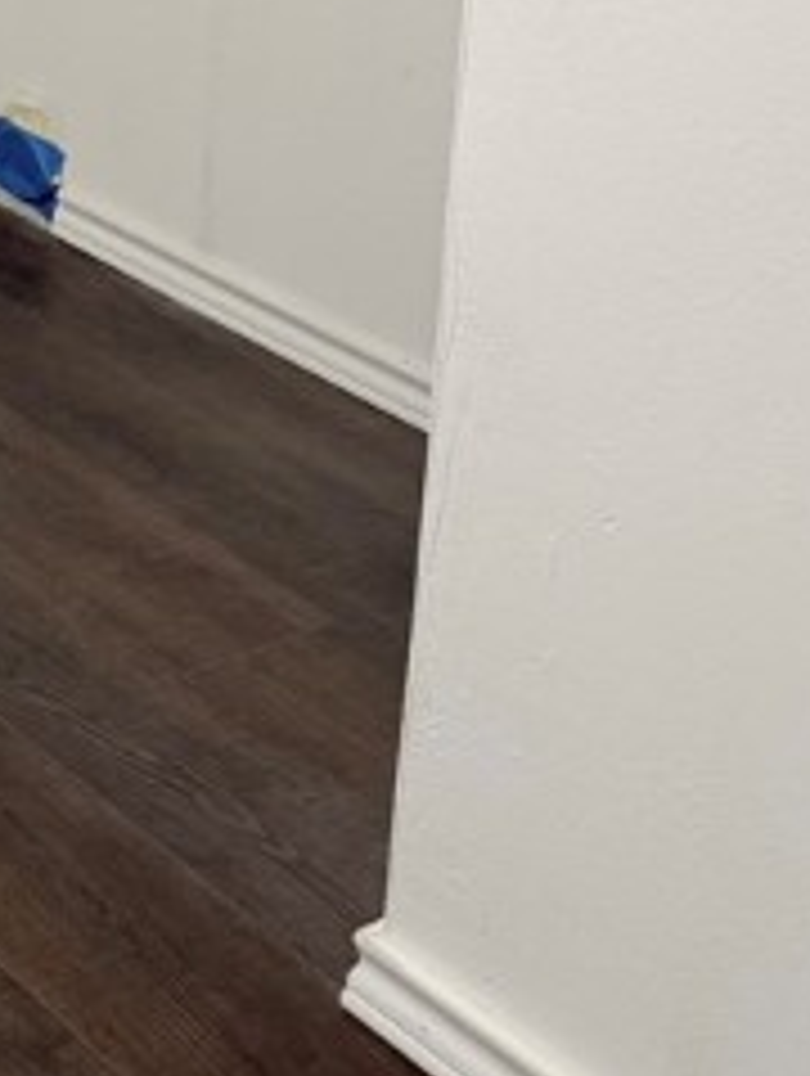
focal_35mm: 77
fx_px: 2396
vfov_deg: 22.6
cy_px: -324
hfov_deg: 18.2
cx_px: -171
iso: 160
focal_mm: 6.76
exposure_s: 1/120
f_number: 1.78
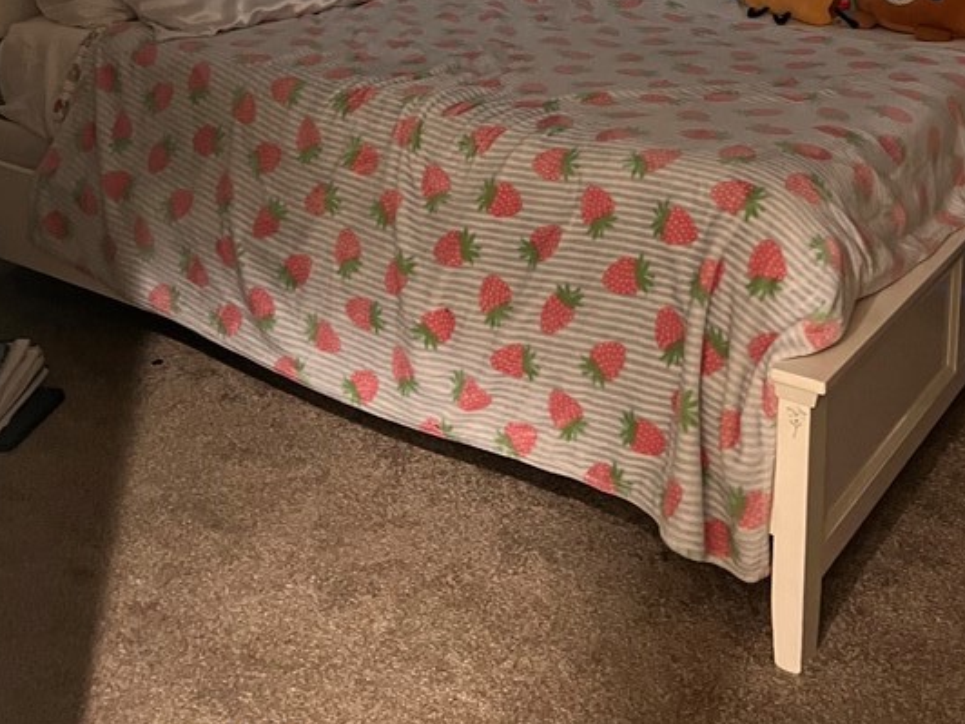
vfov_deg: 25.9
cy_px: -152
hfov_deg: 38.1
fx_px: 1394
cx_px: 571
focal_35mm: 50
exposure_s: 1/30
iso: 500
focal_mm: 5.7
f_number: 1.5
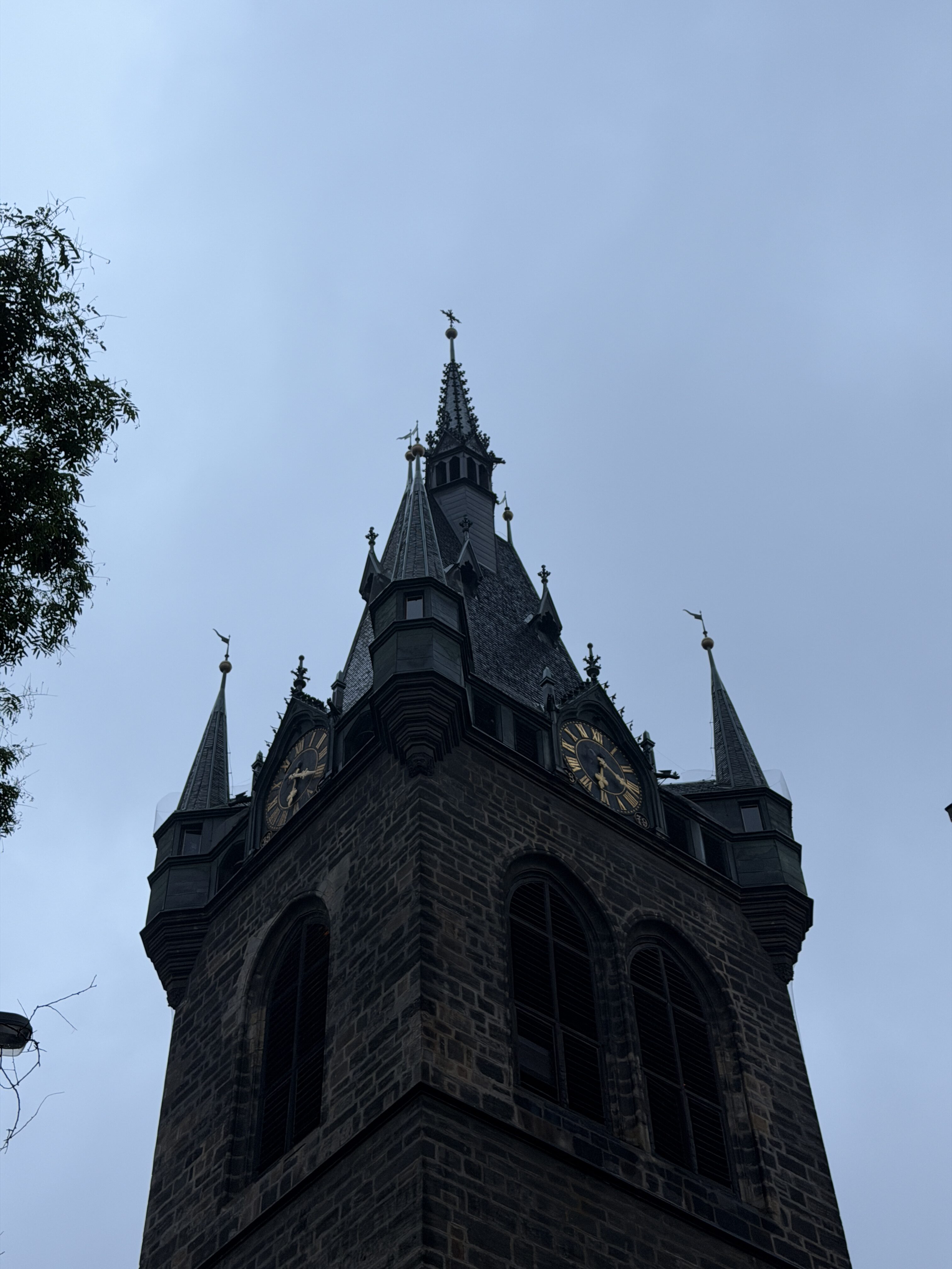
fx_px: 1760
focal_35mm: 48
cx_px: 476
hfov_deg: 30.3
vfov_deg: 39.7
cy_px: 634
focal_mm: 6.76
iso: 80
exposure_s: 1/121
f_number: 1.78
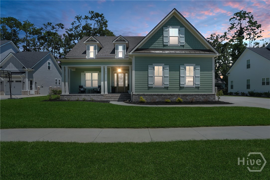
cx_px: 135
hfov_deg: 96.7
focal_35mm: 16
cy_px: 90
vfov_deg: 73.8
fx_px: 120
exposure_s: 1/1000
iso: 320
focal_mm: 16
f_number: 5
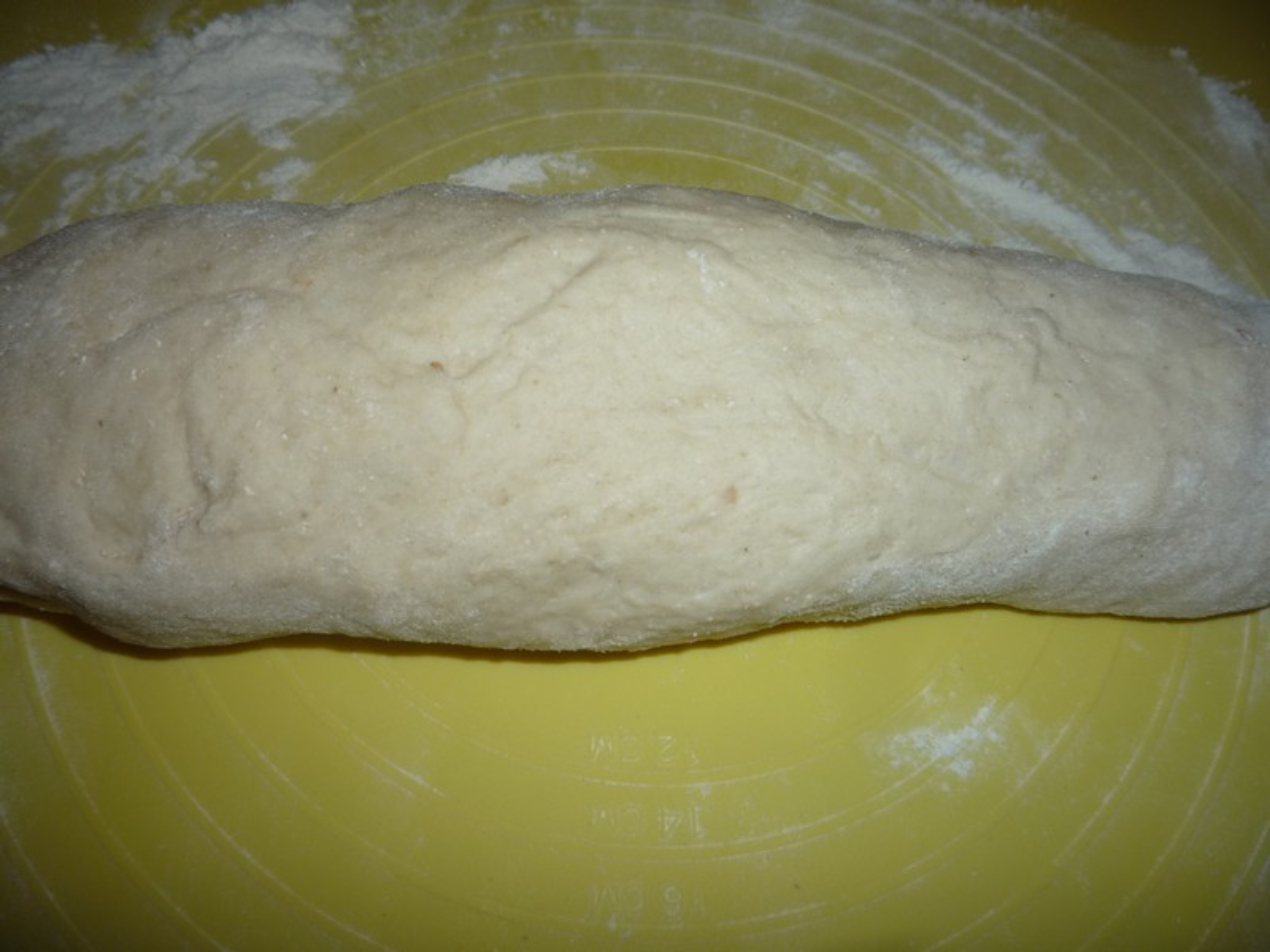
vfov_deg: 46.8
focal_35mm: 30
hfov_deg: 60.0
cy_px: 476
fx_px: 1101
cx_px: 635
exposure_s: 1/30
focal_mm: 5.2
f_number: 4
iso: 100
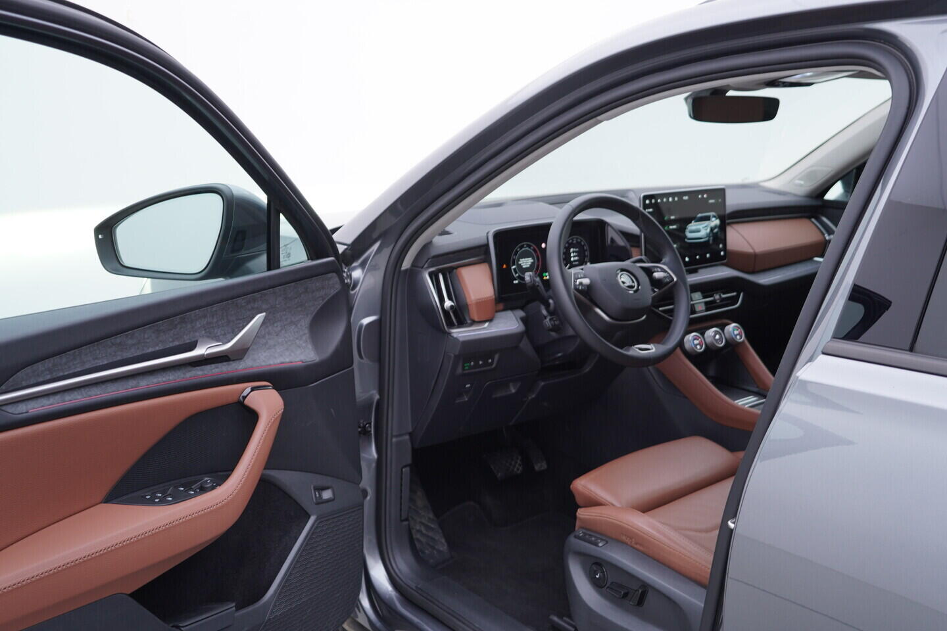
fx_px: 947
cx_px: 474
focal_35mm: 36
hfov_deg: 53.1
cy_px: 316
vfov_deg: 36.9
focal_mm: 24
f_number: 3.2
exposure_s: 1/50
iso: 125
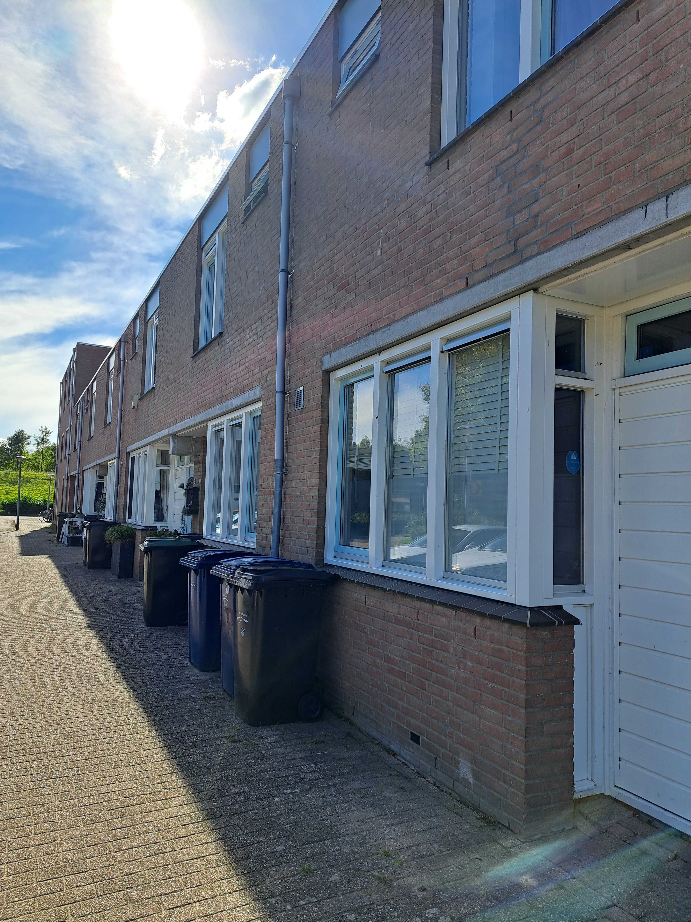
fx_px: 639
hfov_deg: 56.8
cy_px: 461
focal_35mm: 24
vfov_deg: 71.6
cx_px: 346
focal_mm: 5.23
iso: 50
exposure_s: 1/963
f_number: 1.8
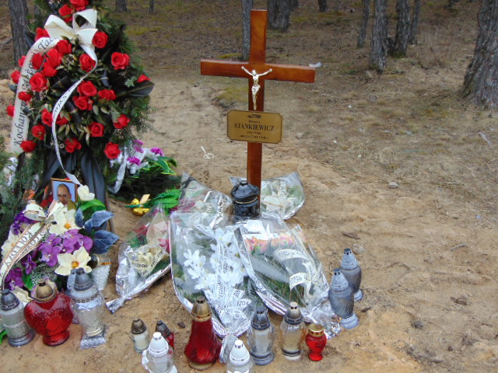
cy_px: 186
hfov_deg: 47.9
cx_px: 249
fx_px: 561
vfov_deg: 36.8
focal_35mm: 39
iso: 80
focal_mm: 6.9
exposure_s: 1/250
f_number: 3.3
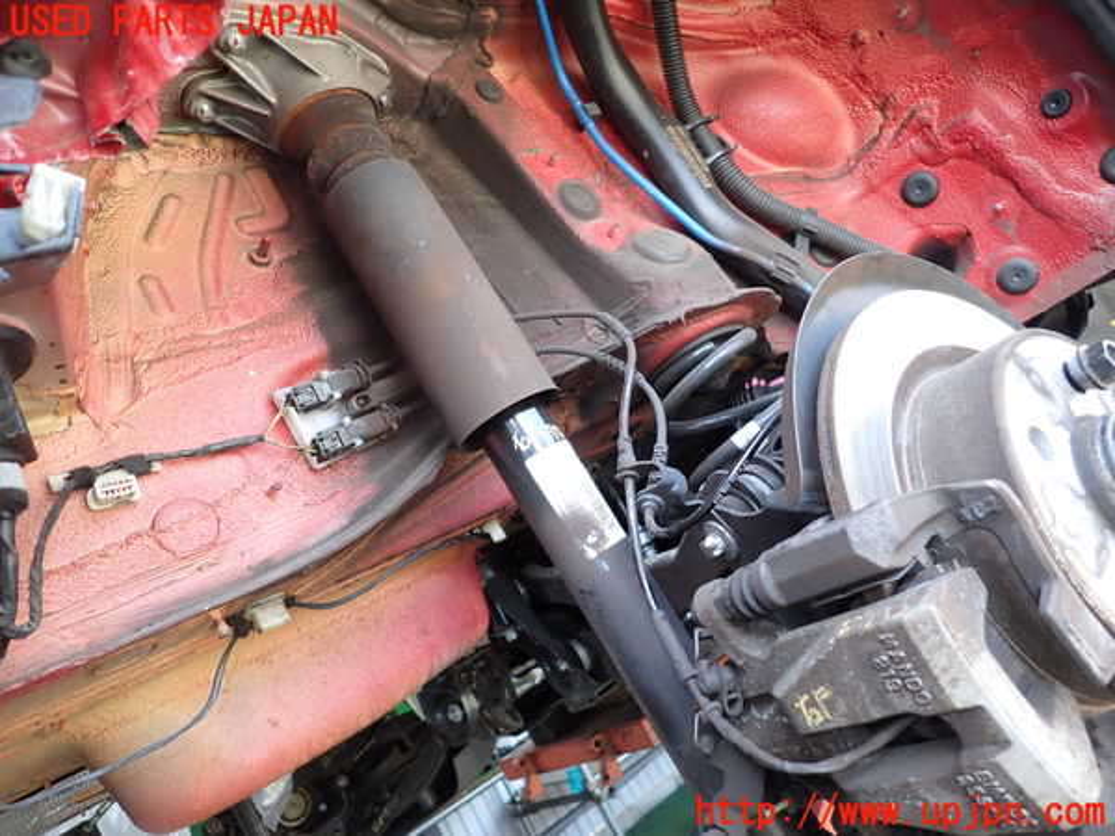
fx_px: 805
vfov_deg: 54.9
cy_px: 418
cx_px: 558
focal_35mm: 25
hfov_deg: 69.4
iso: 200
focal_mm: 4.5
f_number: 2
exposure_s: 1/100
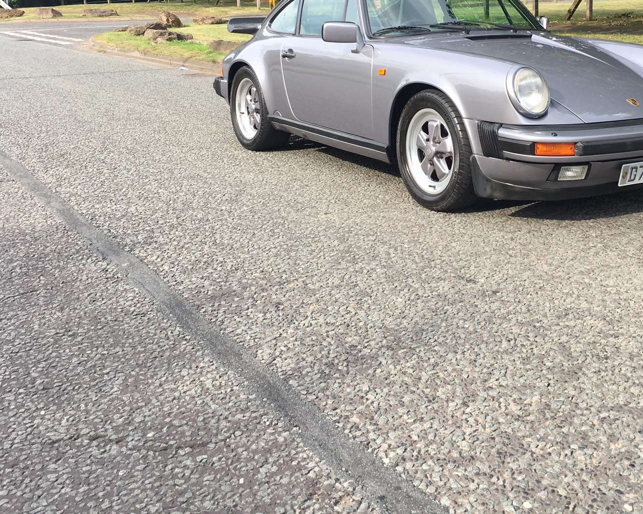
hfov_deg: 40.8
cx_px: 480
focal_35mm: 44
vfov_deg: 33.6
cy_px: 143
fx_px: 837
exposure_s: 1/363
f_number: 2.2
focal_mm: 4.15
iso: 25
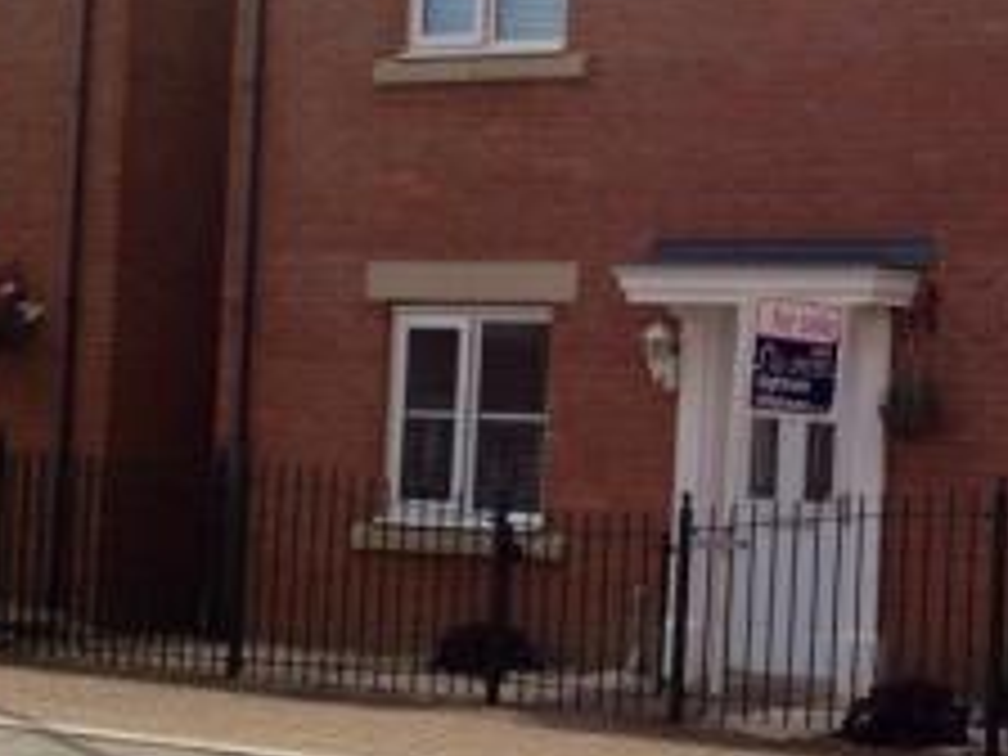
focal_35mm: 91
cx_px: 965
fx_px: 2650
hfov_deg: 20.9
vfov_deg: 16.2
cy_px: 380
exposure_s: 1/1972
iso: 64
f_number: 2.4
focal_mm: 4.28
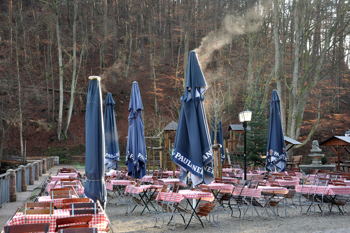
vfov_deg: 23.7
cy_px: 116
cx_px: 175
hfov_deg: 35.1
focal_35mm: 57
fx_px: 554
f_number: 5.6
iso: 400
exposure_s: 1/125
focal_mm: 38
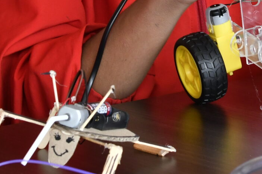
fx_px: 1826
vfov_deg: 5.4
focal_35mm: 251
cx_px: 239
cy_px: -126
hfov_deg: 8.2
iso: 640
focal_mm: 46
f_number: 5.6
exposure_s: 1/160
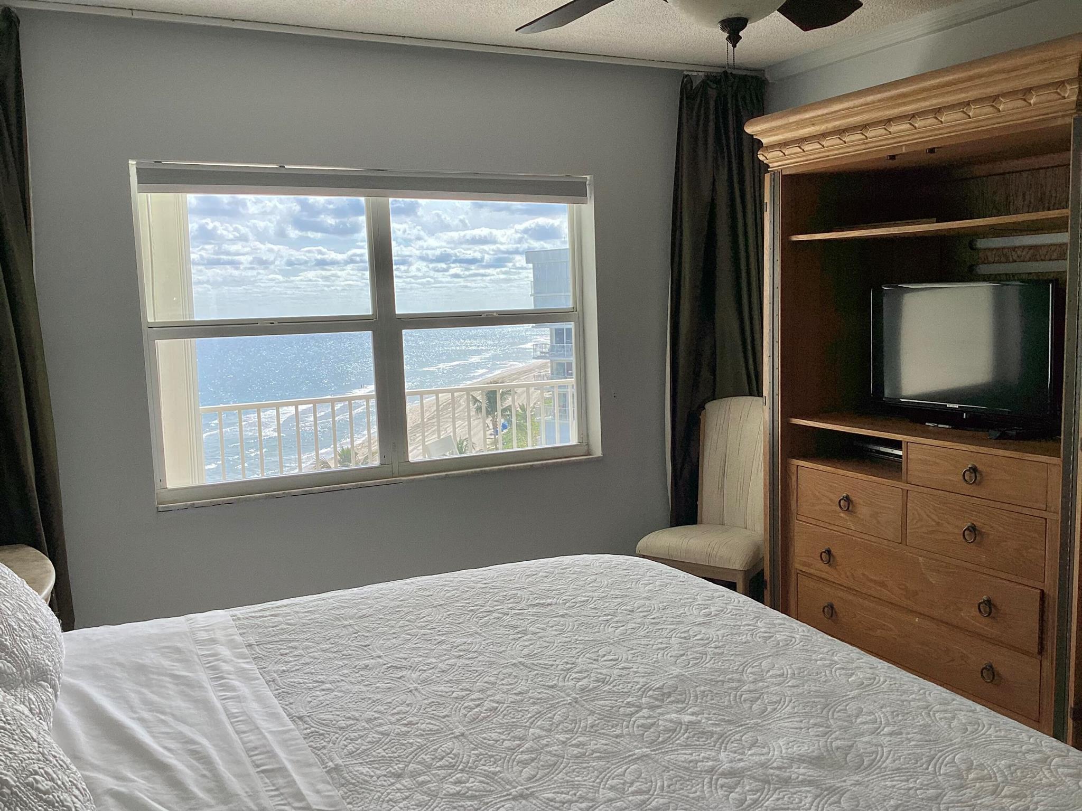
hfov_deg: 58.4
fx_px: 969
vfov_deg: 45.4
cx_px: 541
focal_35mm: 31
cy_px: 406
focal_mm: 3.3
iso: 25
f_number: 2.4
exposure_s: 1/509
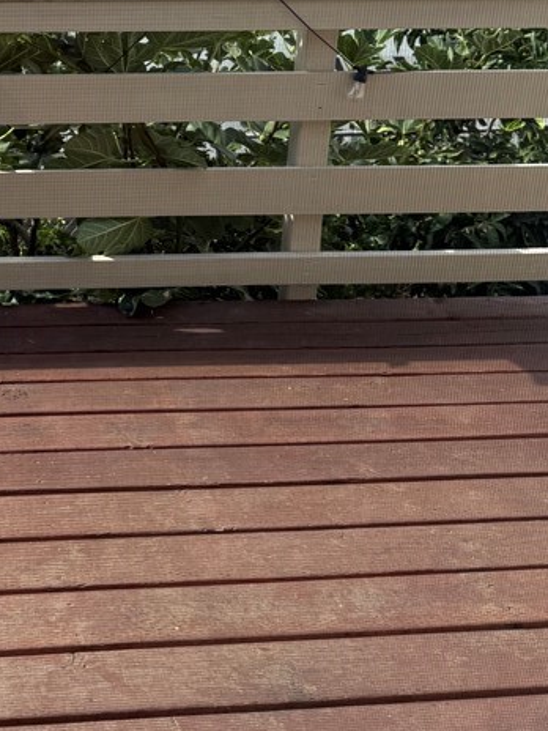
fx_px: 1119
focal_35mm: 53
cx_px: 19
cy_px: 90
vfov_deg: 34.4
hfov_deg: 26.3
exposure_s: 1/2053
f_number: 1.78
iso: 100
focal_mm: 6.76
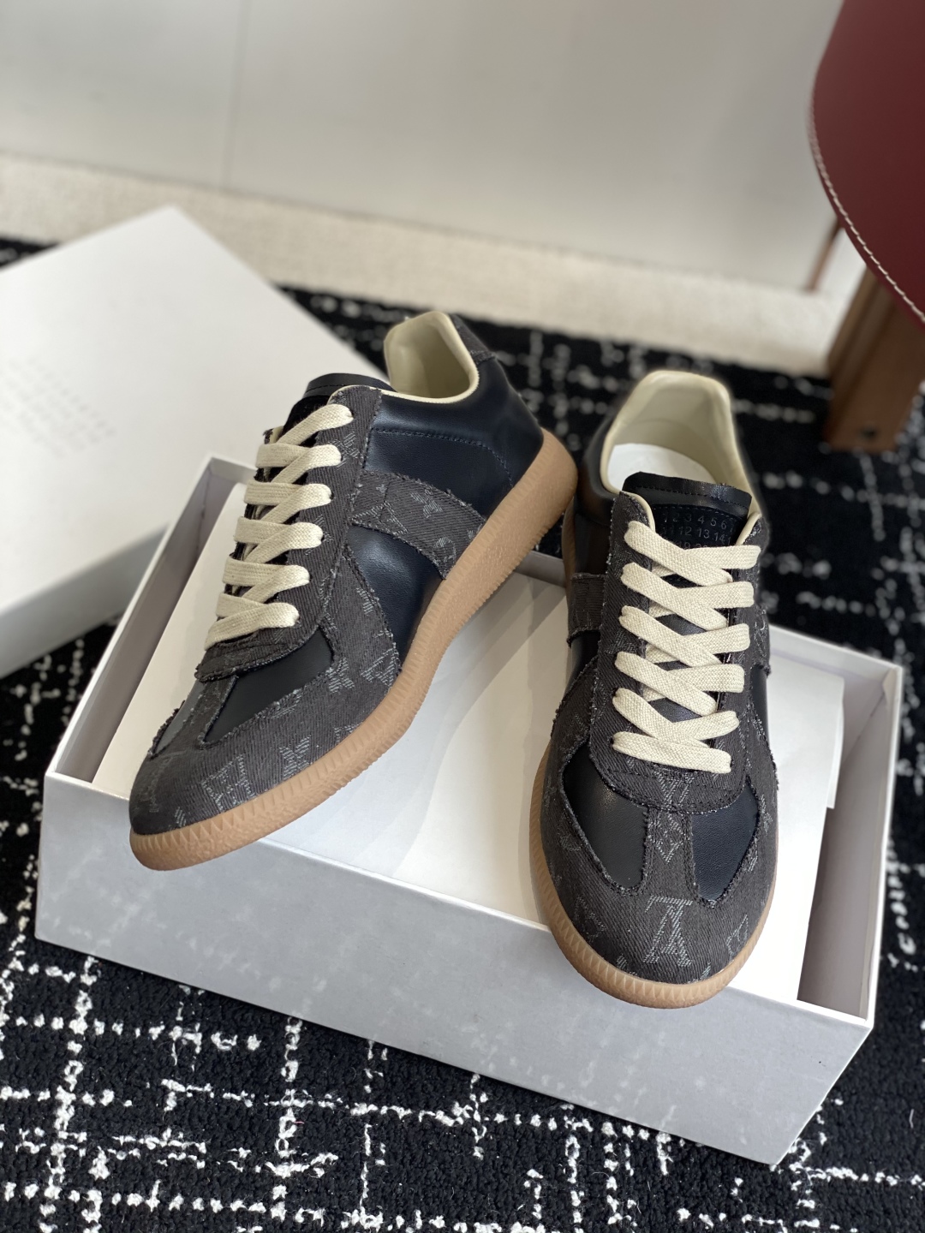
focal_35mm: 52
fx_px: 1853
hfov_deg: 28.0
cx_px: 462
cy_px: 616
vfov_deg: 36.8
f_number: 2
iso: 40
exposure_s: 1/122
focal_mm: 6
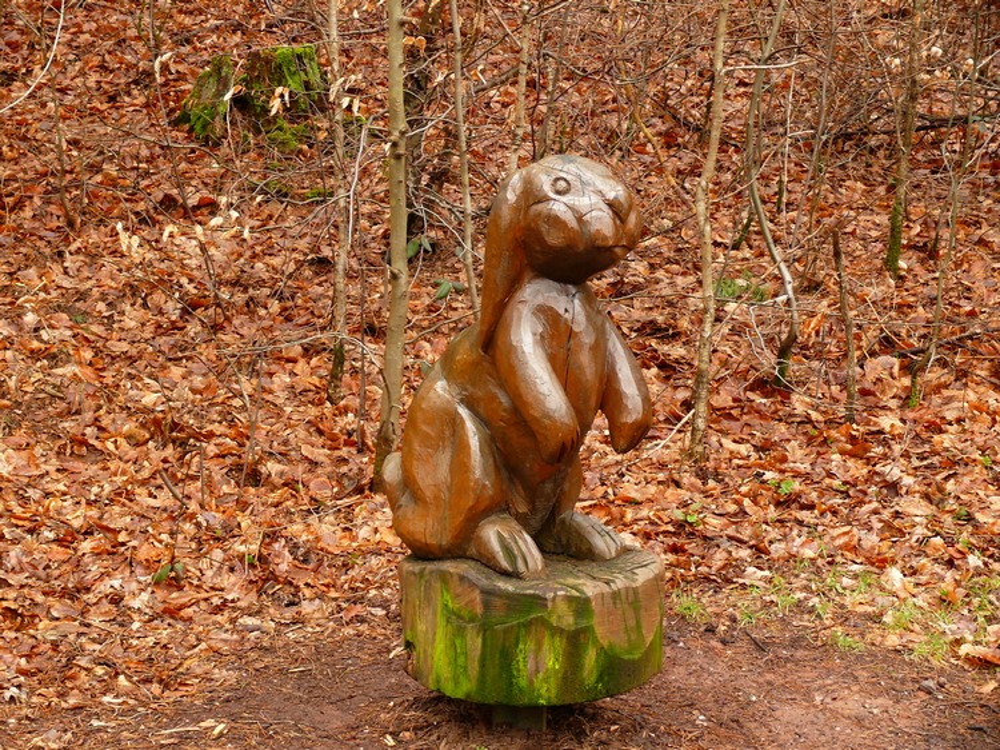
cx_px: 500
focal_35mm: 75
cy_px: 375
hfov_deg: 26.0
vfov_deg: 19.6
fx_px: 2166
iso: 125
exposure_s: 1/30
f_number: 3.2
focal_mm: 15.8
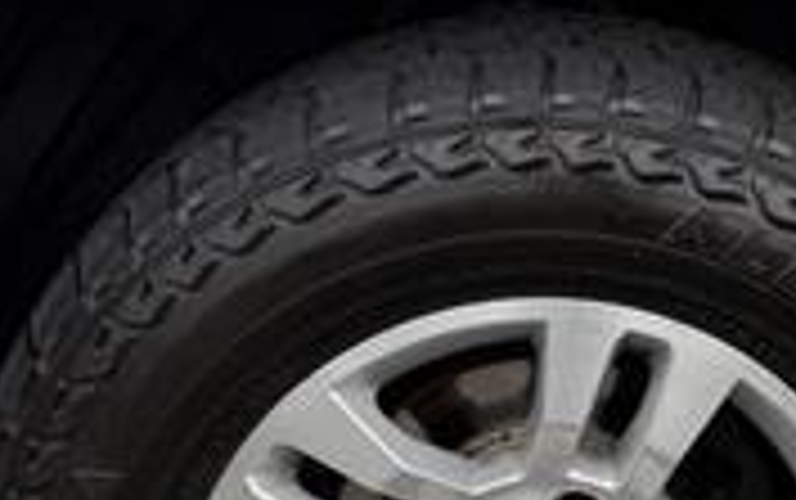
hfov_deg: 21.9
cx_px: 742
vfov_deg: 14.2
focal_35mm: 92
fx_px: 1998
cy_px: 266
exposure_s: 1/563
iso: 80
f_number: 1.78
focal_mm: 6.76
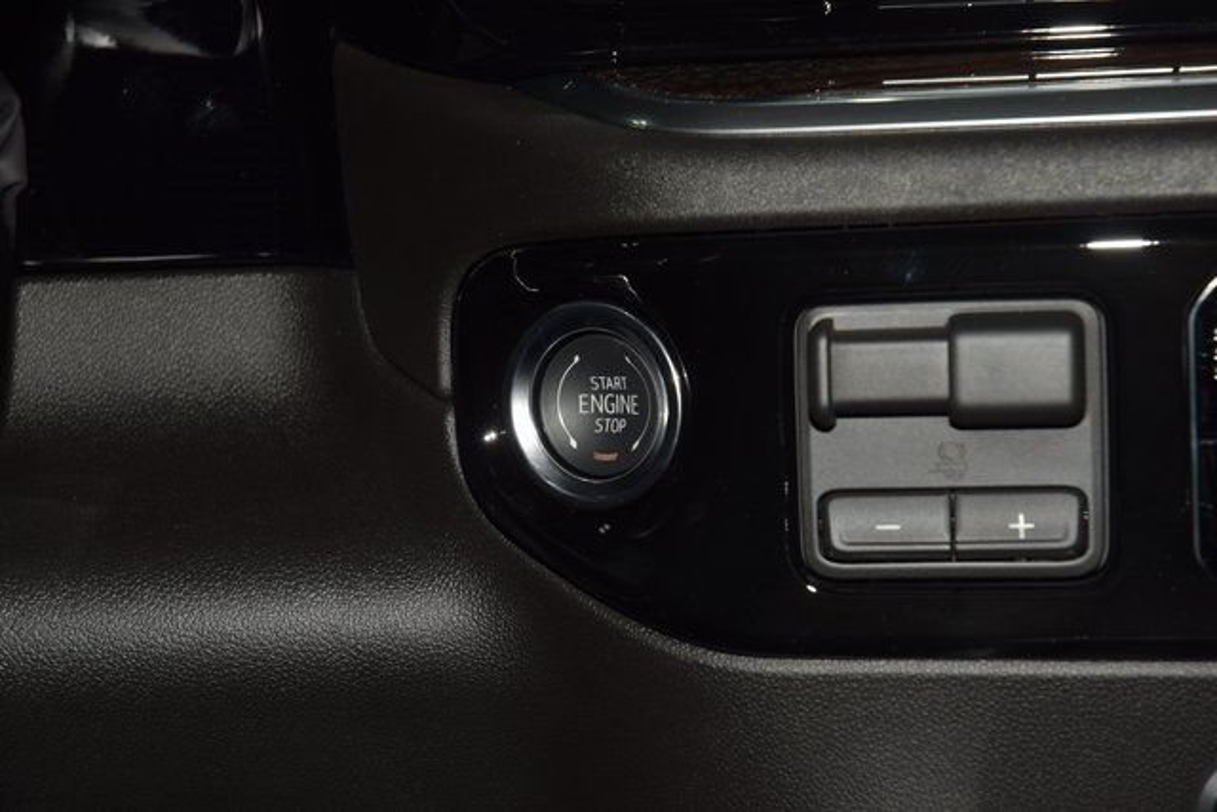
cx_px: 608
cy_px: 406
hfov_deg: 19.5
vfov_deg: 13.0
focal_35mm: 105
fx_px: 3550
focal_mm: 70
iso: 100
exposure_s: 1/125
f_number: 8
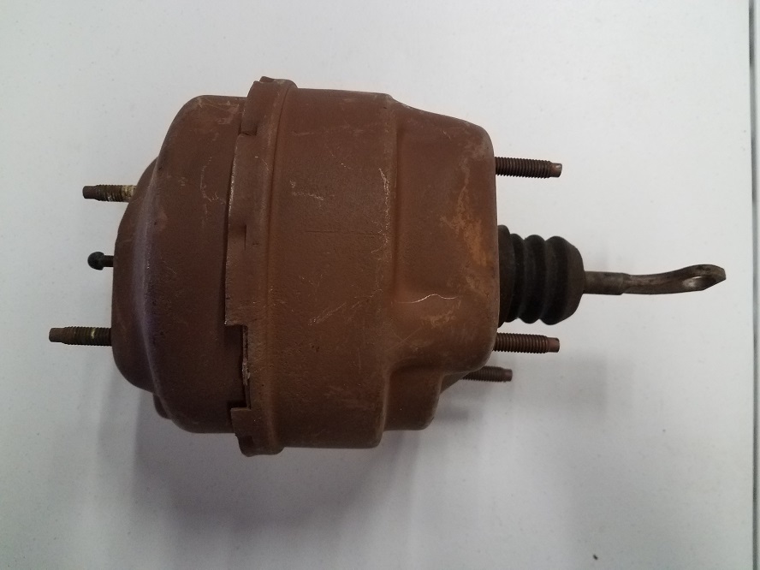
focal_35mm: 26
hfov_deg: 67.3
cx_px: 380
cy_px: 285
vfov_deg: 53.1
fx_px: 571
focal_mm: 4.2
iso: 250
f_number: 1.7
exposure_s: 1/12
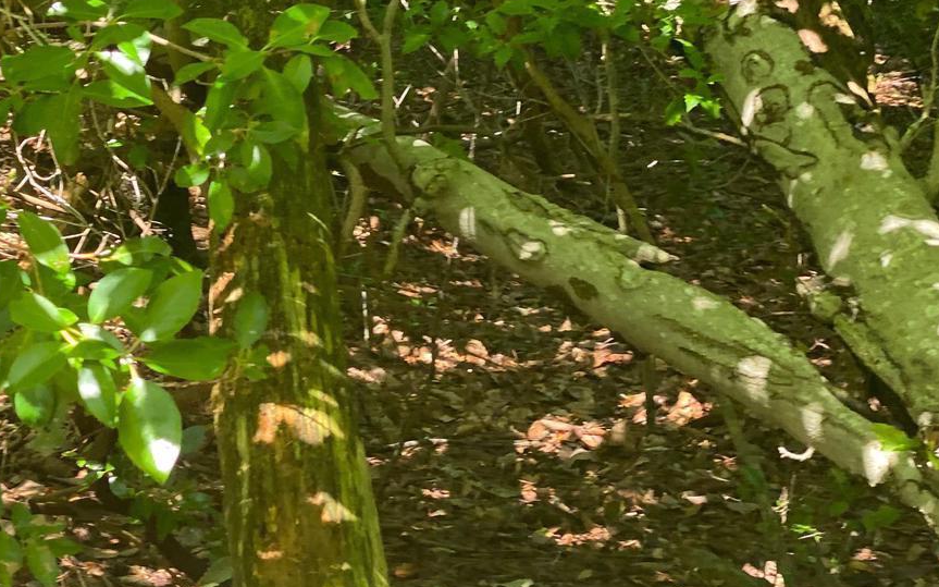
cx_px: 232
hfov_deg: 22.3
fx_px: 2354
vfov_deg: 14.2
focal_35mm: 92
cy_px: 362
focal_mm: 6
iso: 64
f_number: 2
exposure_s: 1/122
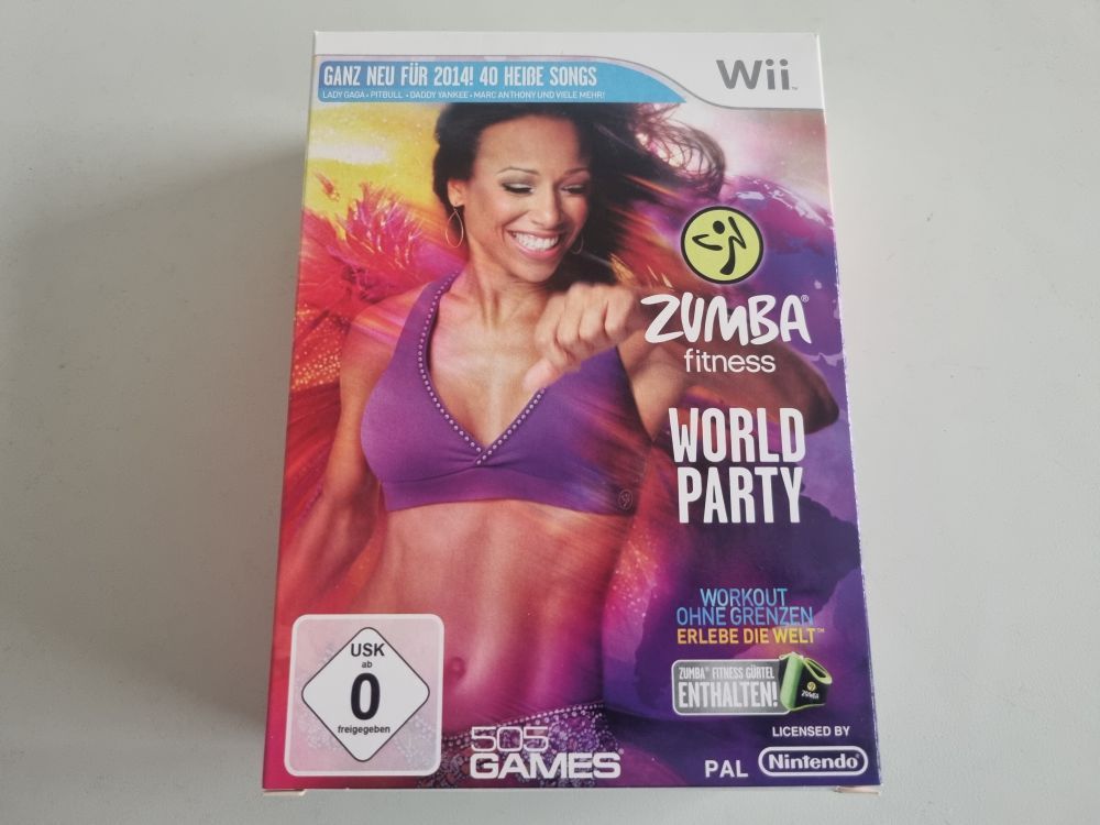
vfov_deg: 53.1
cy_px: 412
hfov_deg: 67.3
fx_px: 826
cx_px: 550
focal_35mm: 26
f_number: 1.8
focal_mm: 5.4
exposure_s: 1/100
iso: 320
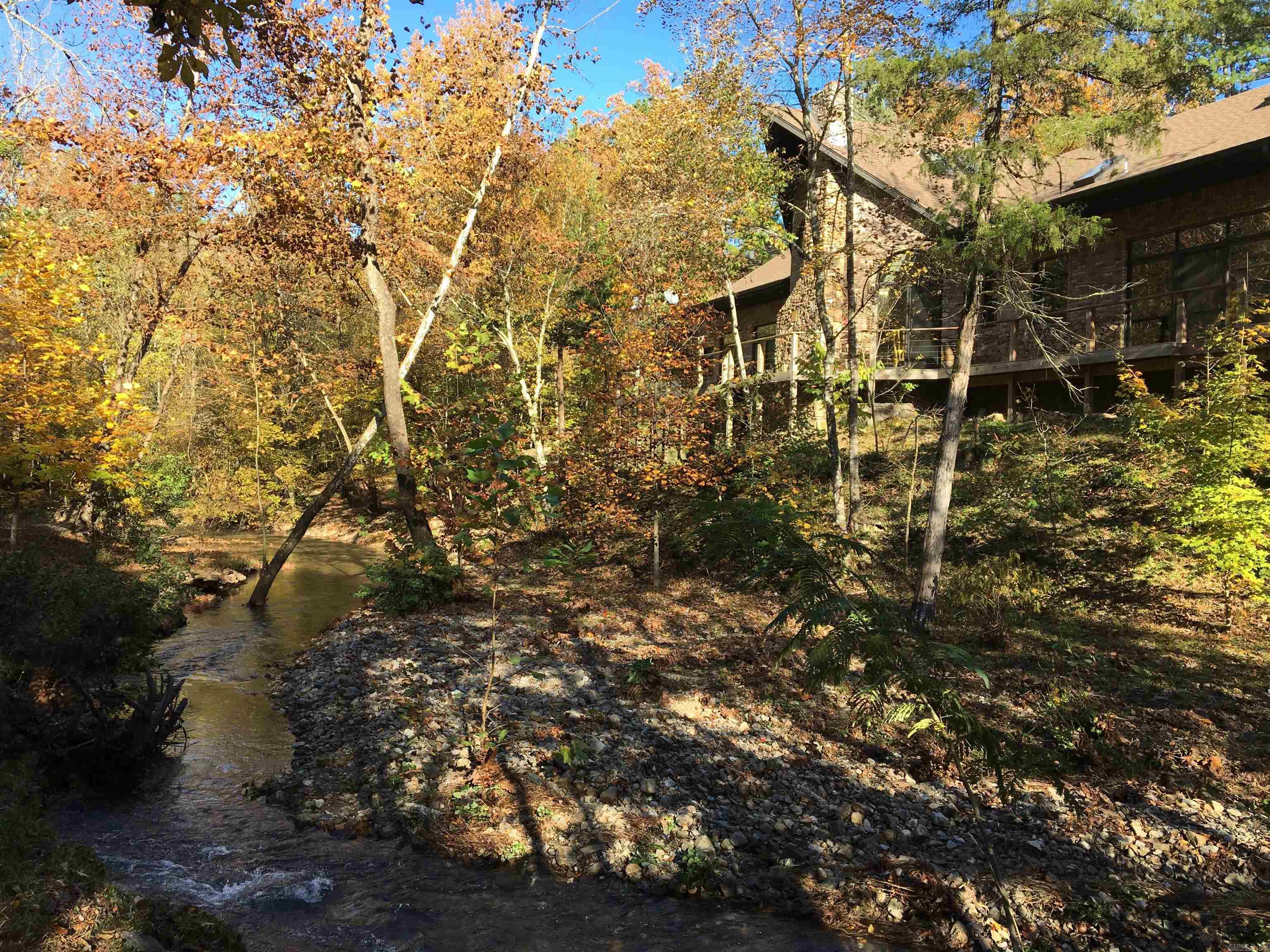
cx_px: 635
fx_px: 1064
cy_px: 476
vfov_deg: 48.2
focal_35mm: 29
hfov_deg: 61.7
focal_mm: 4.15
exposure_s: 1/386
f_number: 2.2
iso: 25
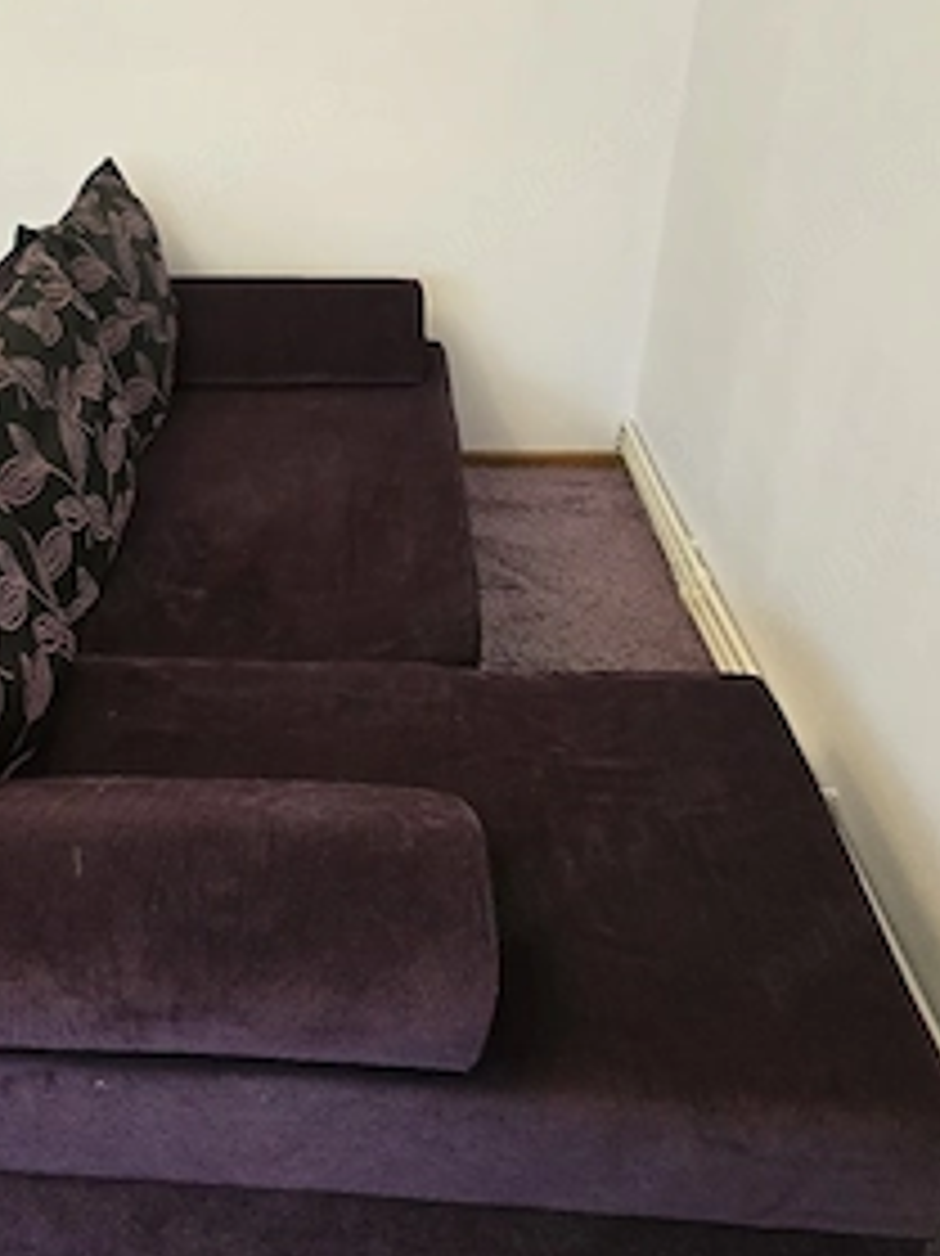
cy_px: 590
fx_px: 1196
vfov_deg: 55.3
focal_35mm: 33
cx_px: 288
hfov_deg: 42.1
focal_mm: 6.3
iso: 1250
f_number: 1.7
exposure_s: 1/101
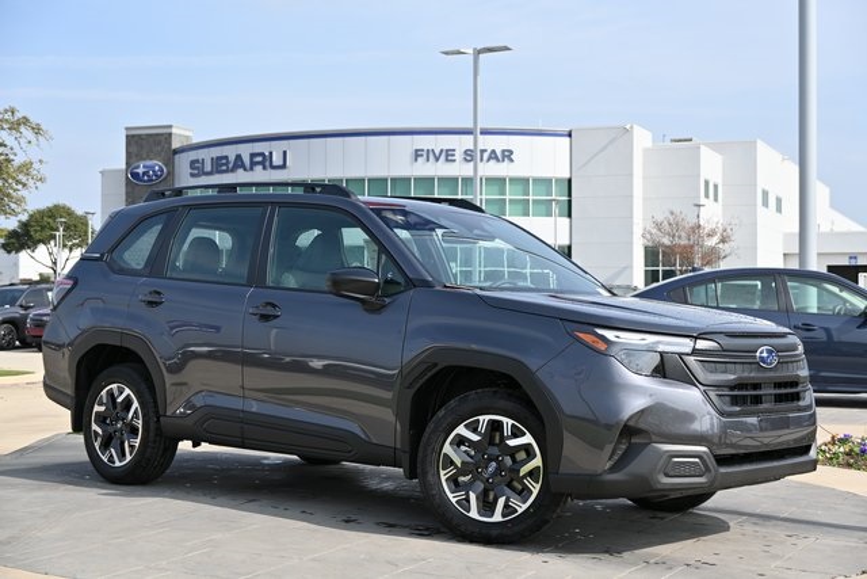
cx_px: 434
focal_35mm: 54
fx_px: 1301
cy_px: 290
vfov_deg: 25.1
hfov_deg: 36.9
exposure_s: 1/800
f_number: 4.2
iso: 110
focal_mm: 36
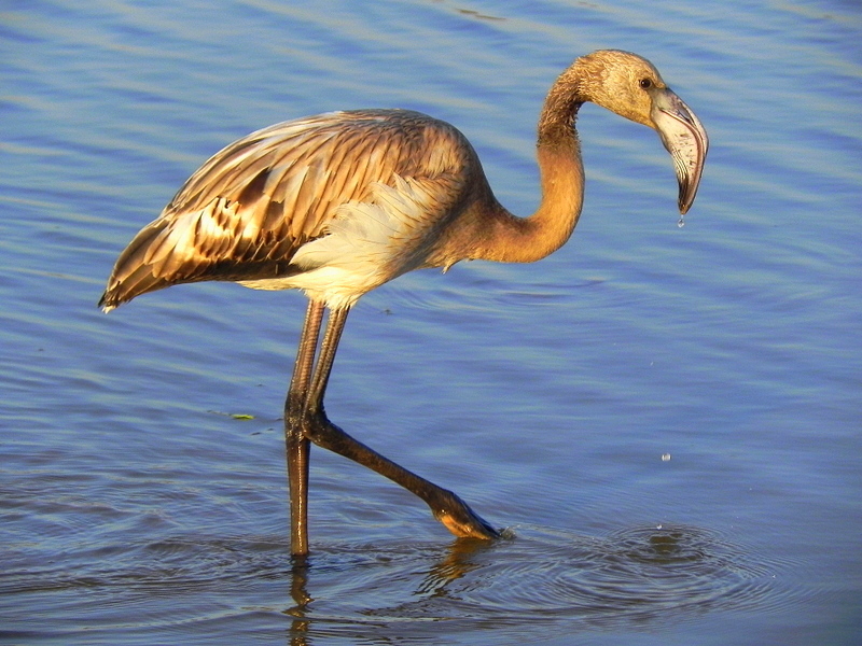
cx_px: 431
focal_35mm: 291
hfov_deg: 6.8
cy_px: 323
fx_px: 7246
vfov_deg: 5.1
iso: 160
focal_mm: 51.8
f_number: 5
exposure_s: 1/605
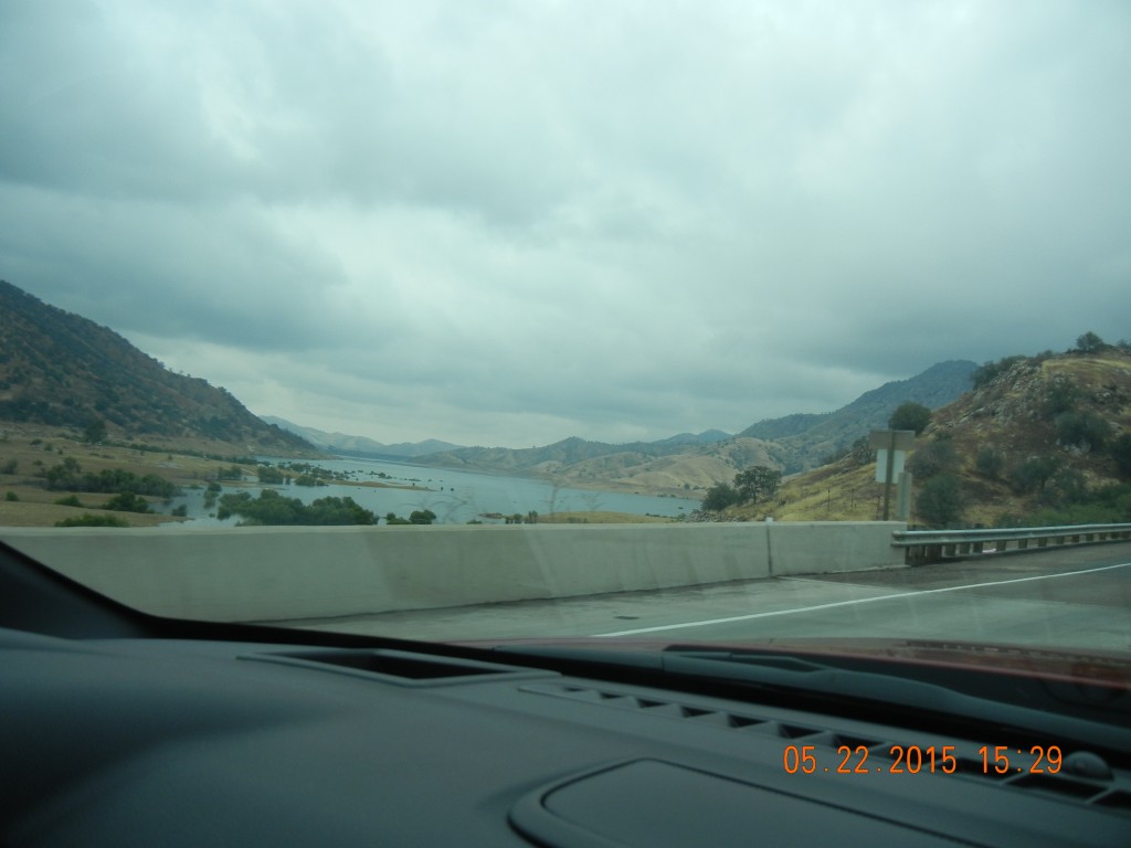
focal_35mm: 30
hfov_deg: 60.0
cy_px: 424
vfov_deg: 46.8
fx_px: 980
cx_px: 566
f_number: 7
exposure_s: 1/288
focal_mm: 5.4
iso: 160
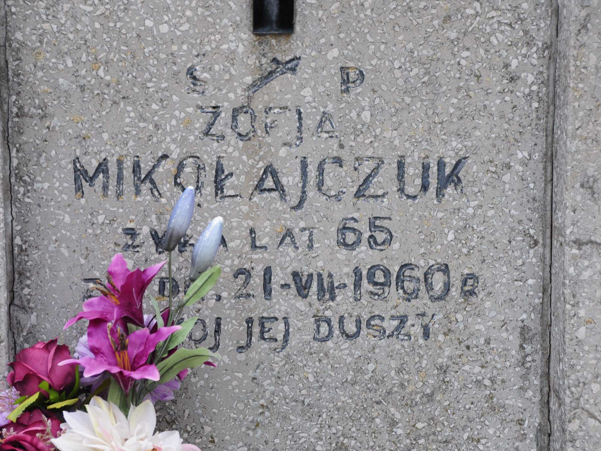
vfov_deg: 11.1
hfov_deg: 14.7
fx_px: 2326
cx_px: 293
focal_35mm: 134
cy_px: 226
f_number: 7.1
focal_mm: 80
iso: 640
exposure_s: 1/400
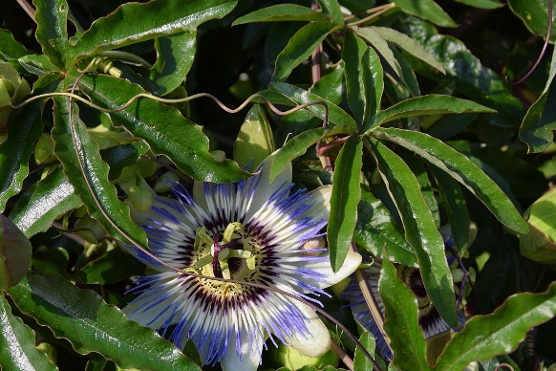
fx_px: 1529
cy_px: 253
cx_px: 206
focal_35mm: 99
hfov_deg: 20.6
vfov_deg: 13.8
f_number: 8
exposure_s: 1/320
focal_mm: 48
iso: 200
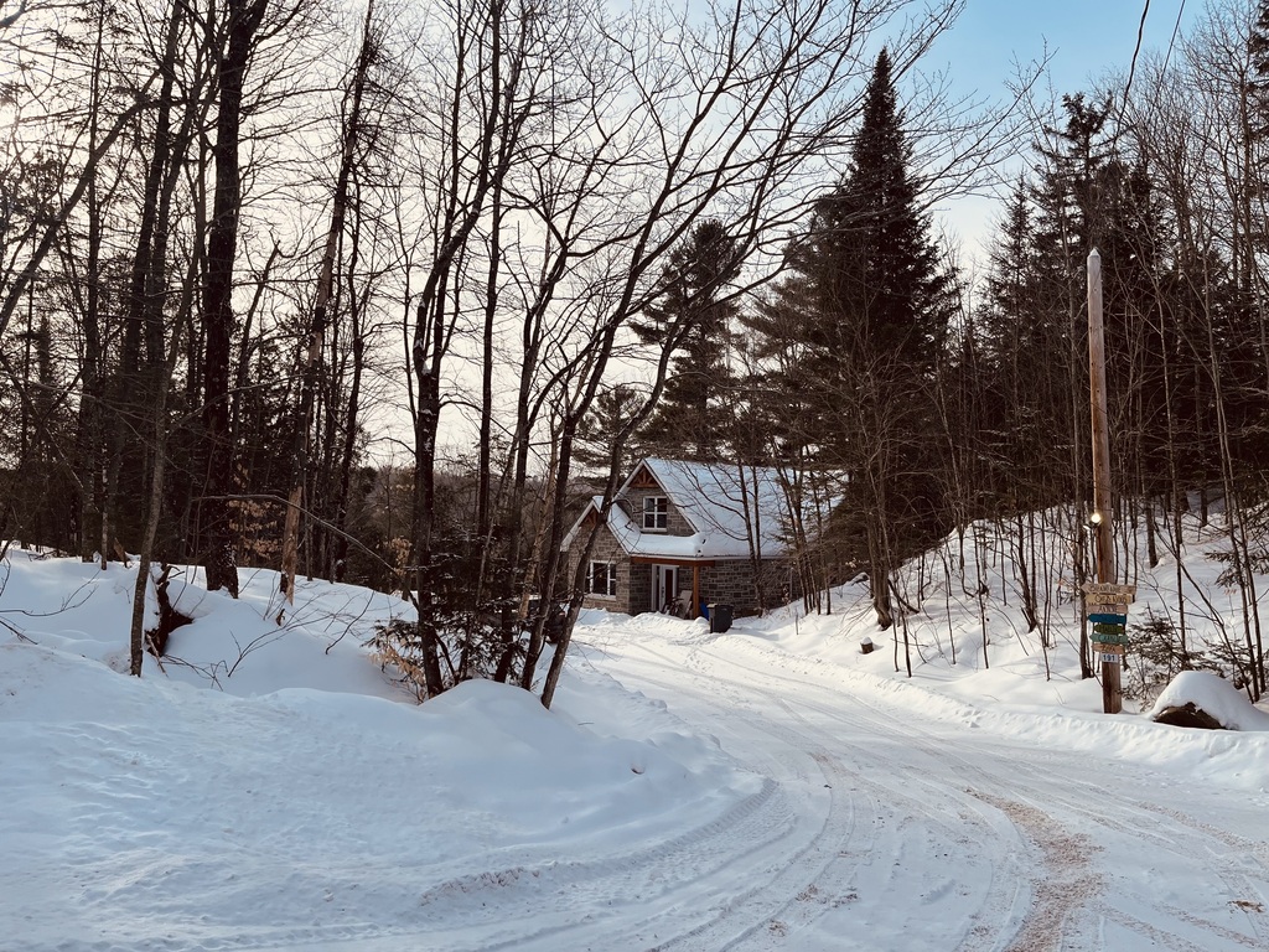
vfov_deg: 53.1
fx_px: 953
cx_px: 634
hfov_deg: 67.3
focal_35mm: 26
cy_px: 476
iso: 50
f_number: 1.6
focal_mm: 5.1
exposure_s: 1/2755
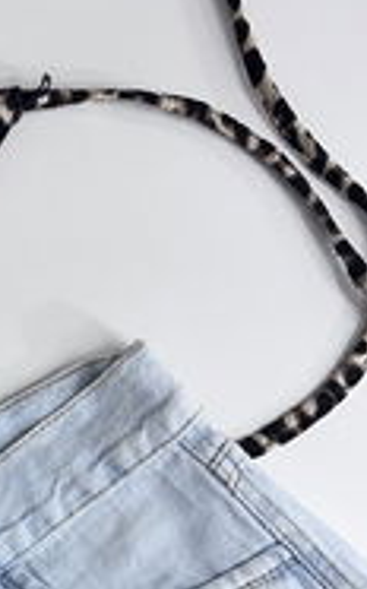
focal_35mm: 79
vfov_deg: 25.7
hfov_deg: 14.8
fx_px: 1266
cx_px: -256
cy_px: 473
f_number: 1.6
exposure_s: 1/100
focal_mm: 5.1
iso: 40
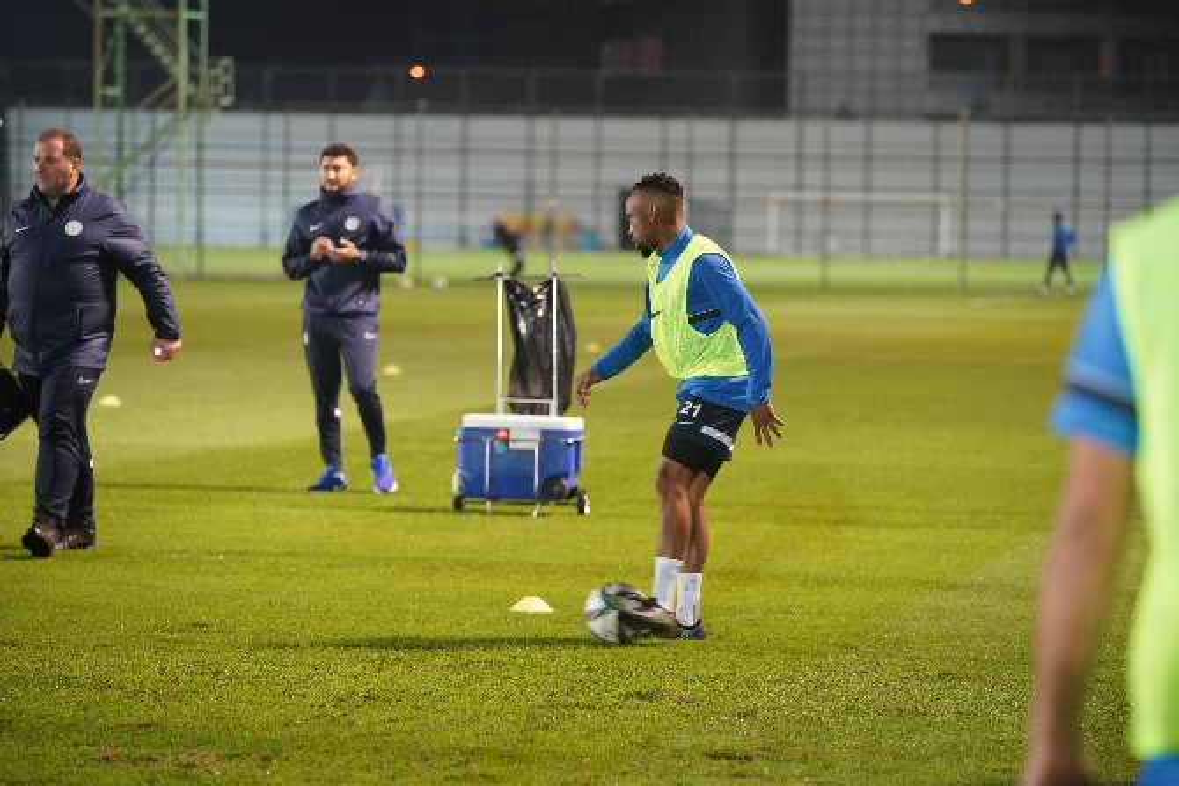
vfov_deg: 8.9
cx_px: 590
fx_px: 5077
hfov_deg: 13.2
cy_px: 393
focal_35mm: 155
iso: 4000
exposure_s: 1/200
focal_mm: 155
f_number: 3.5
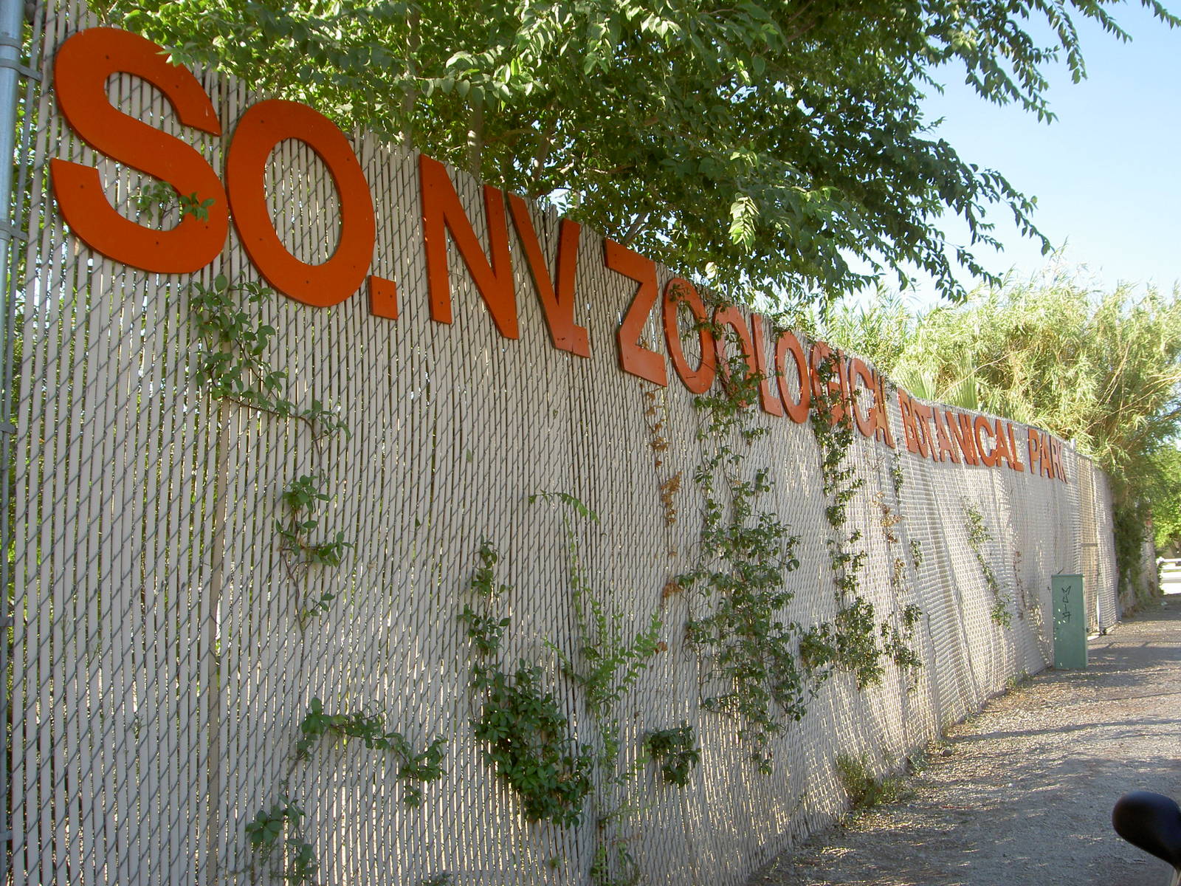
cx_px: 590
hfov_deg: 47.9
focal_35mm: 39
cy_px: 443
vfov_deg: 36.8
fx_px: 1331
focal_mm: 8
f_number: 4.7
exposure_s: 1/100
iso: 50
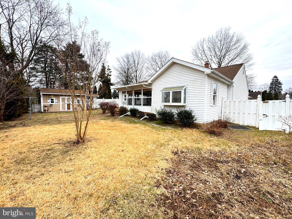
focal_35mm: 14
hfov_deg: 102.1
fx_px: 118
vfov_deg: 85.7
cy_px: 110
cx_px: 146
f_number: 2.2
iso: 50
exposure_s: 1/99
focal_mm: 2.22
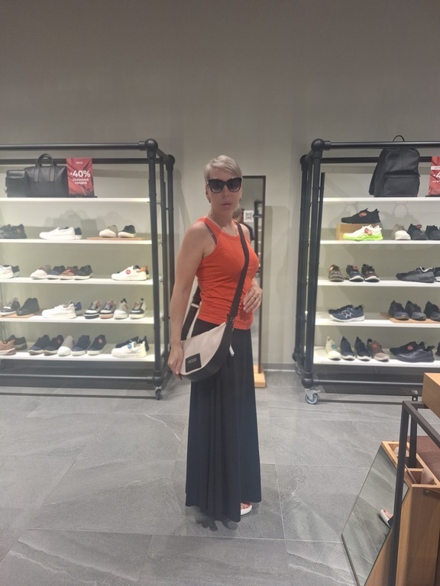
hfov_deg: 58.9
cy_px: 293
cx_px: 220
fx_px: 390
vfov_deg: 73.9
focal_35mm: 23
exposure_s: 1/50
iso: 64
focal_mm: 5.54
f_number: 1.8
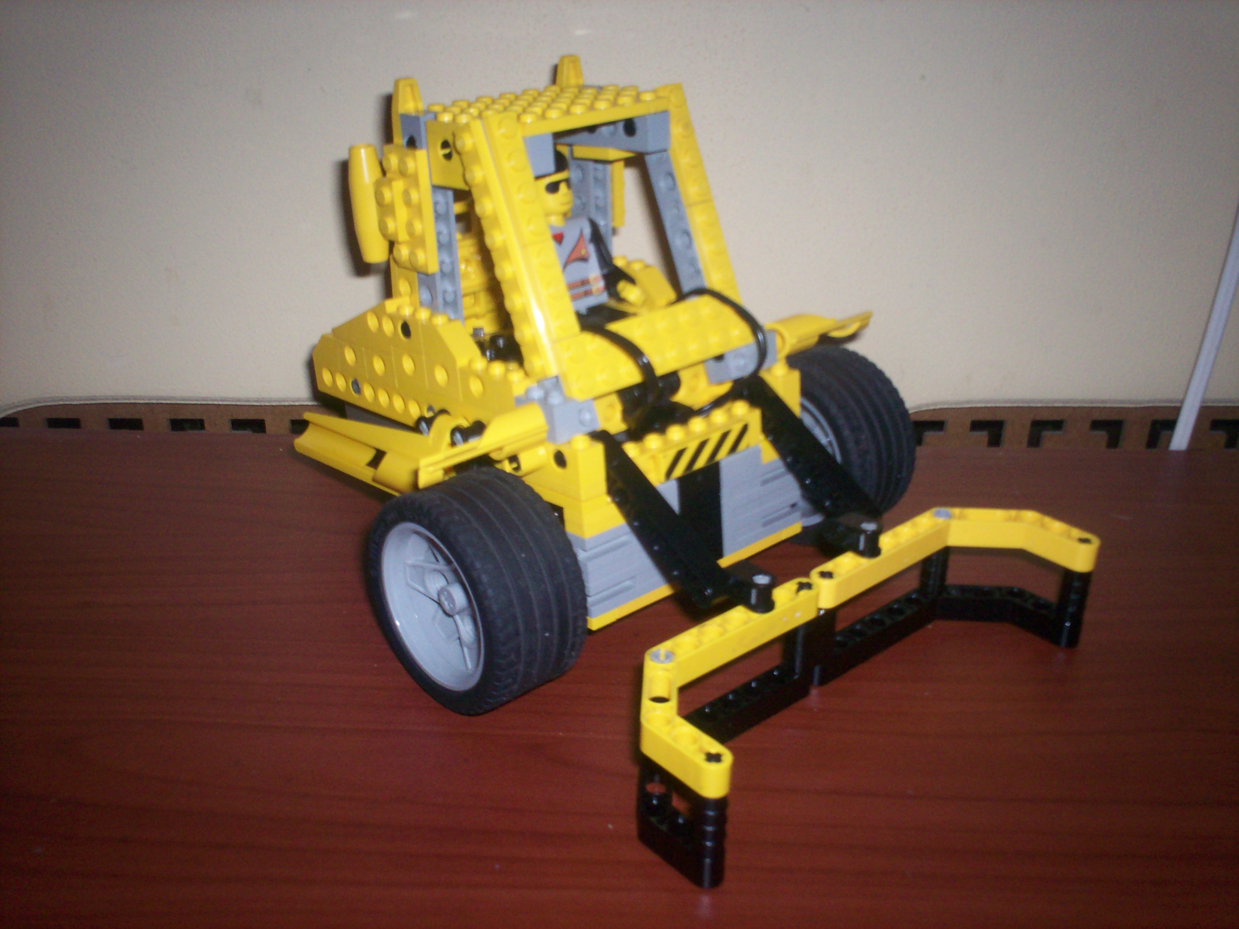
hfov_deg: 51.4
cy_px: 464
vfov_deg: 39.7
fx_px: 1289
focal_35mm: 36
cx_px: 620
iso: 140
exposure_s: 1/60
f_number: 4.5
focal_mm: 6
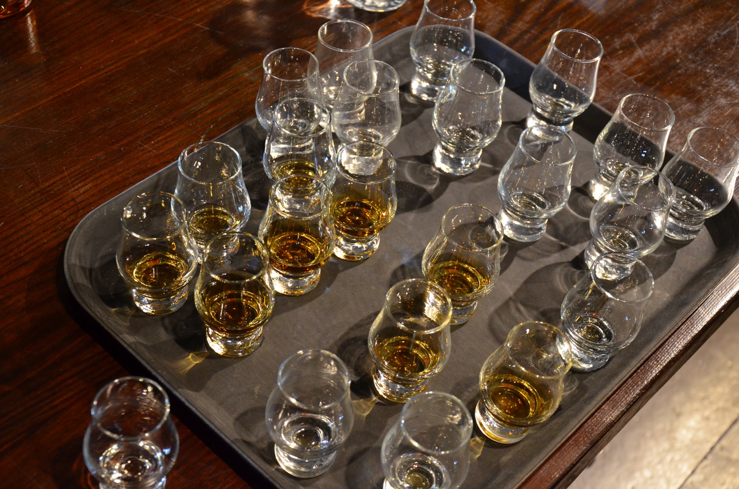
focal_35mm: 57
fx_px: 1167
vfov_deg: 23.7
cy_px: 244
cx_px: 370
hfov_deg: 35.1
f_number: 4.5
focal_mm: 38
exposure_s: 1/40
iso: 1600
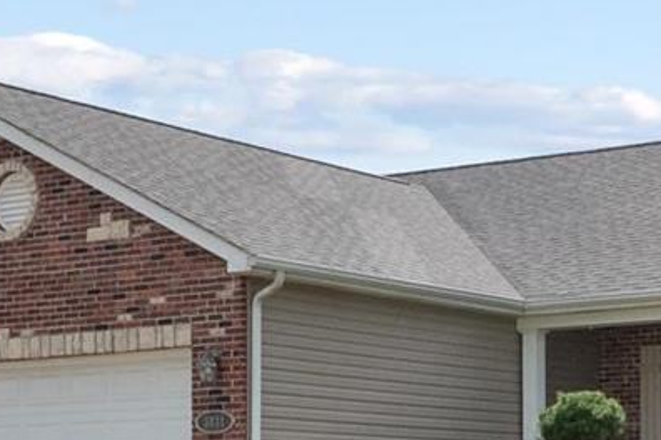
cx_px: 621
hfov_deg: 19.0
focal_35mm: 105
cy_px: 350
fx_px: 1928
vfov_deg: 13.0
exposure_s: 1/1000
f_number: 8
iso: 400
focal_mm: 13
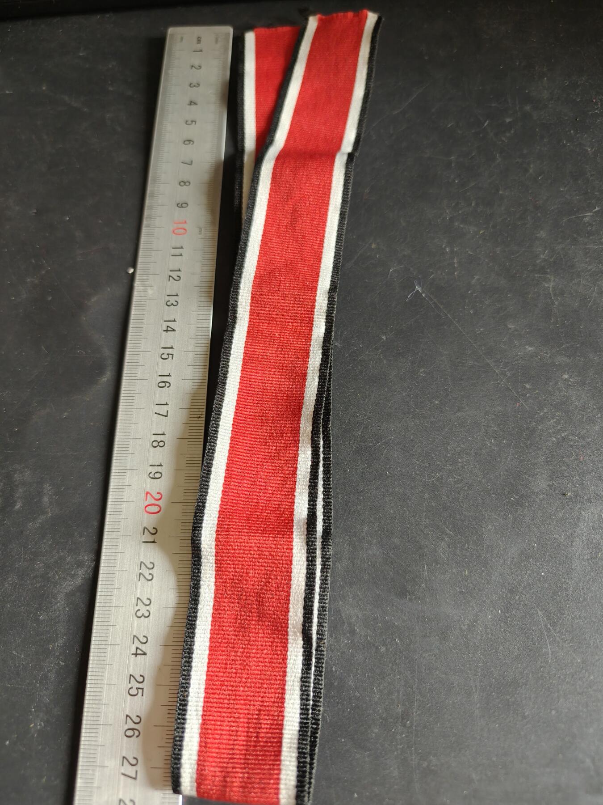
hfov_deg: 58.9
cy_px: 402
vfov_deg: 73.9
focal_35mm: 23
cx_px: 302
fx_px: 534
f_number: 1.6
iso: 640
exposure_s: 1/100
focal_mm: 6.06
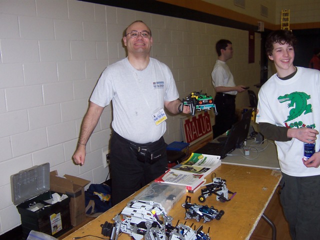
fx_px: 333
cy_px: 120
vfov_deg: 39.7
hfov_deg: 51.4
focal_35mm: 36
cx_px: 160
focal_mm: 5.6
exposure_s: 1/60
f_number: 2.8
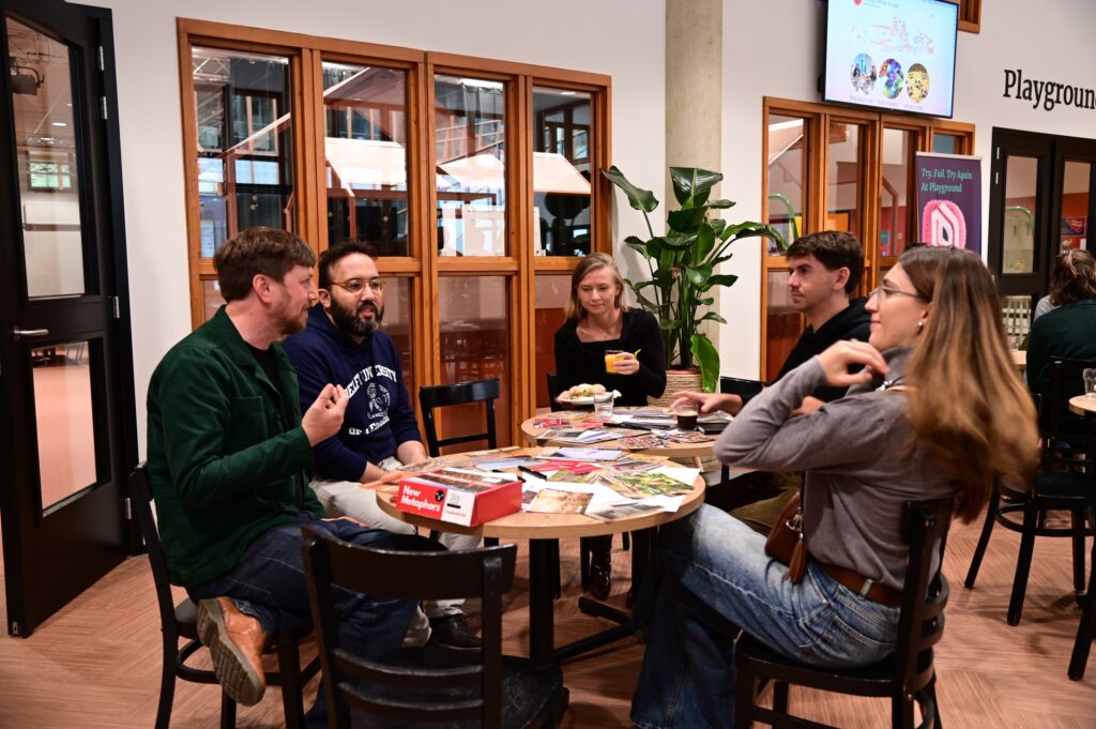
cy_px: 364
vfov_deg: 42.3
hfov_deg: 60.3
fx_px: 943
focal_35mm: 31
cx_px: 548
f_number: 4
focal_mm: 31
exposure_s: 1/30
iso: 800
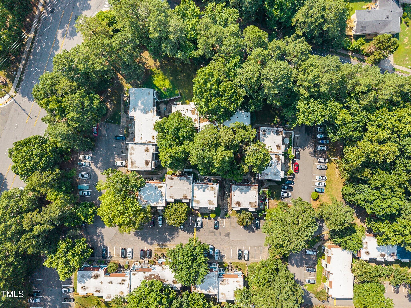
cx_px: 206
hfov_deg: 71.6
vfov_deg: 56.8
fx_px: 285
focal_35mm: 24
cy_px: 154
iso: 370
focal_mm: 8.67
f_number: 1.8
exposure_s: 1/4000
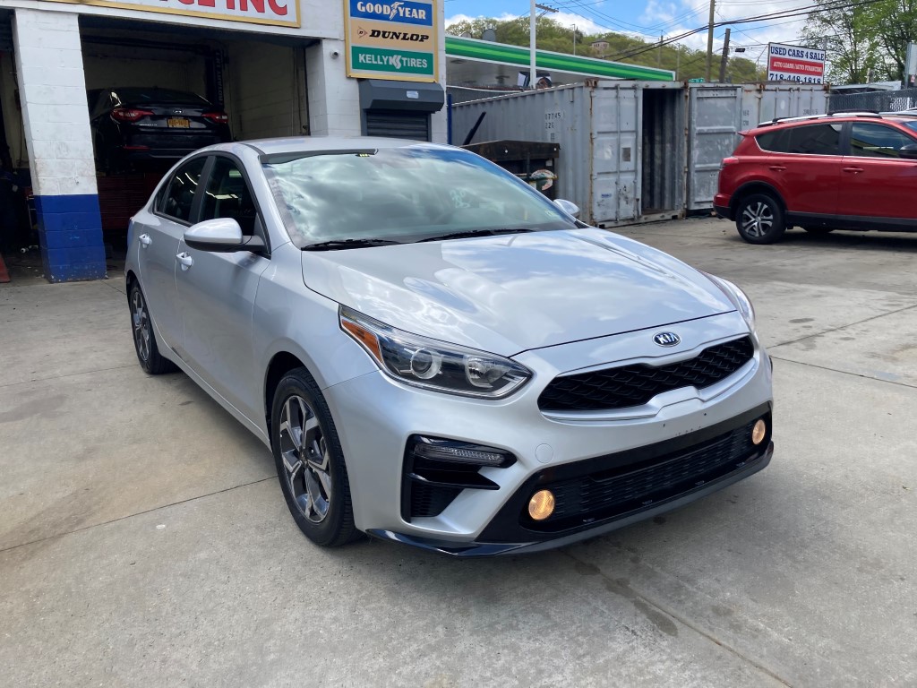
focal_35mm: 28
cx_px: 458
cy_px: 344
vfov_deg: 49.7
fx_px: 742
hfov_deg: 63.4
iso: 20
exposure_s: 1/1215
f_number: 1.8
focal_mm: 3.99
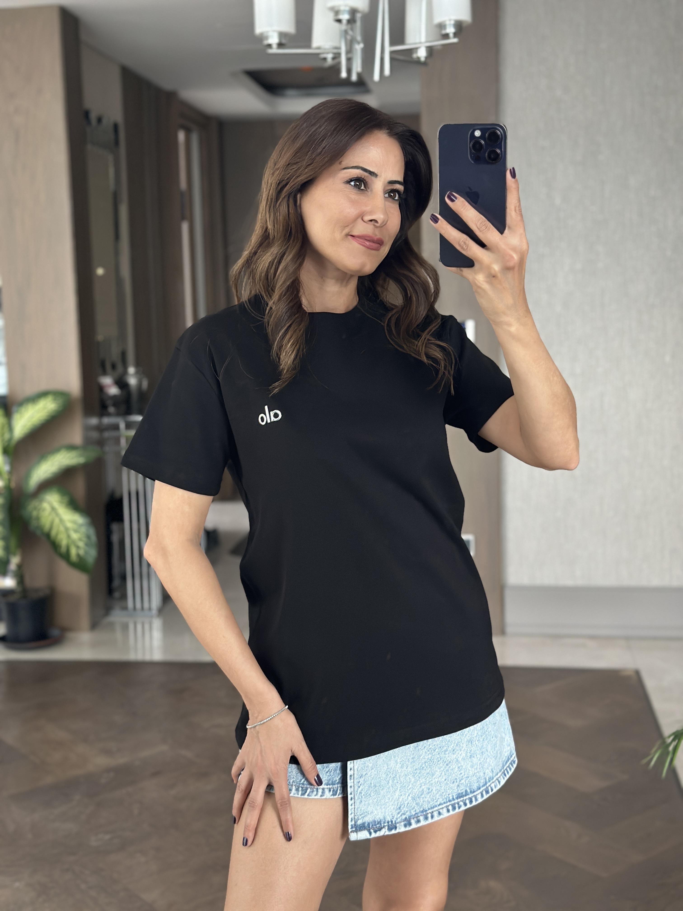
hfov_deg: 30.3
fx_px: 1263
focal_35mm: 48
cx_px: 342
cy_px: 456
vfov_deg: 39.7
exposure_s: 1/53
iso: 400
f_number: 1.78
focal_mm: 6.86
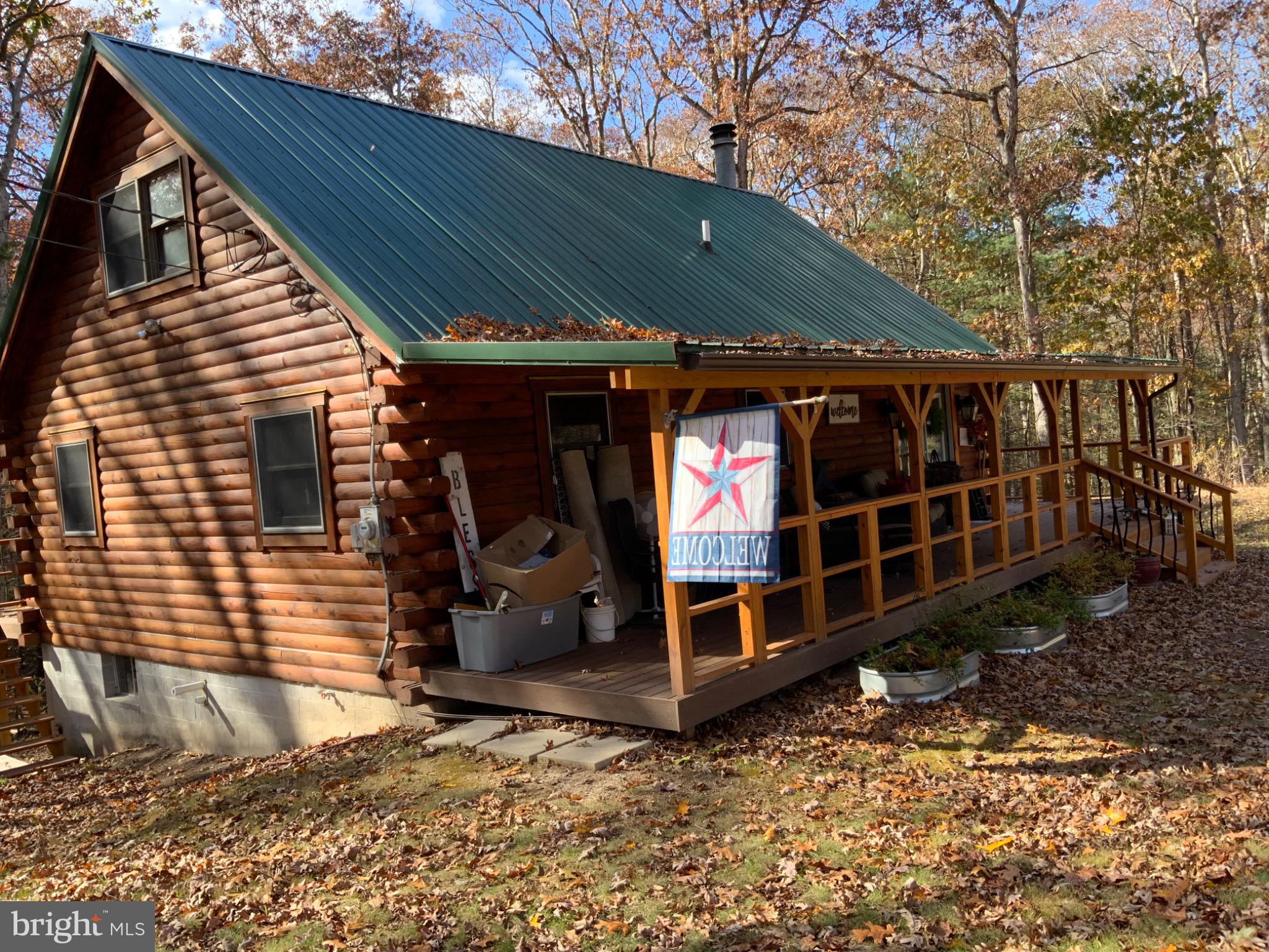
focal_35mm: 29
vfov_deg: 48.2
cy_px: 476
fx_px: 1063
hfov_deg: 61.7
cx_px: 634
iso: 16
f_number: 1.8
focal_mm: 3
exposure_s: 1/333
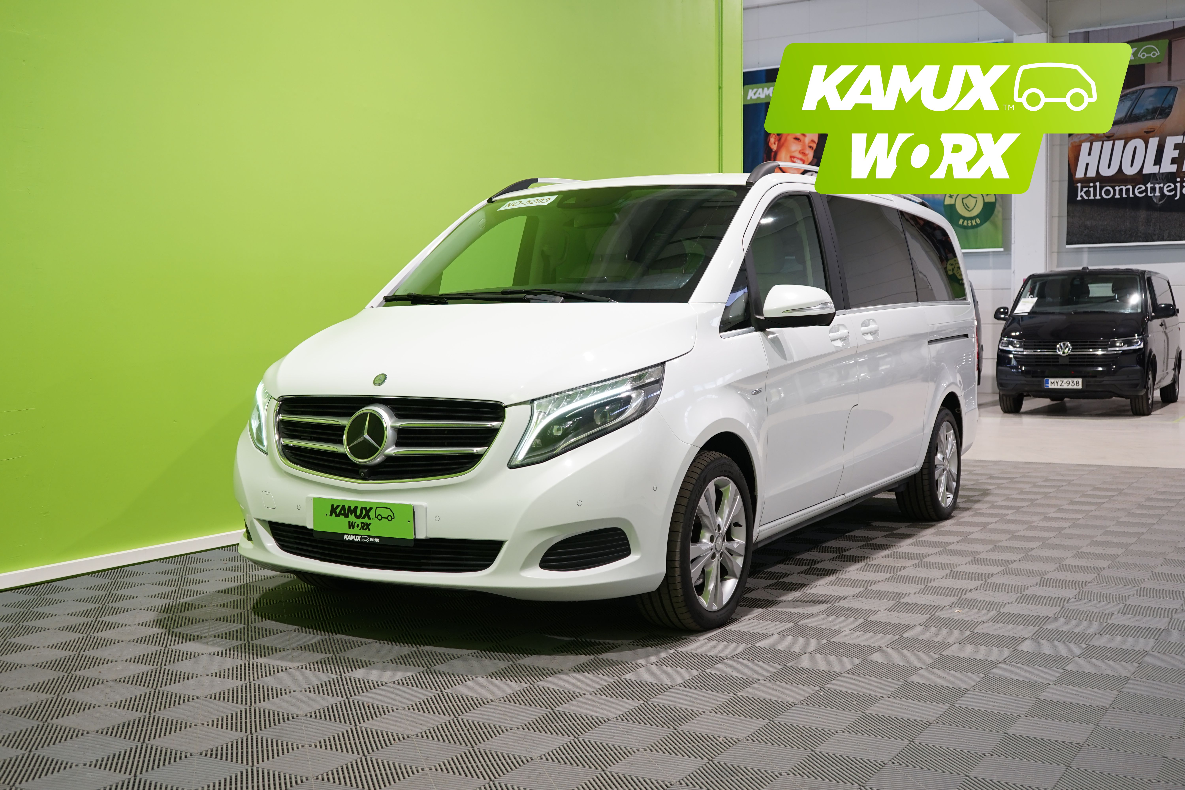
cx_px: 592
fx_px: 1284
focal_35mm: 39
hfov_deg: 49.6
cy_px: 395
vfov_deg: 34.2
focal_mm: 39
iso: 400
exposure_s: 1/20
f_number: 5
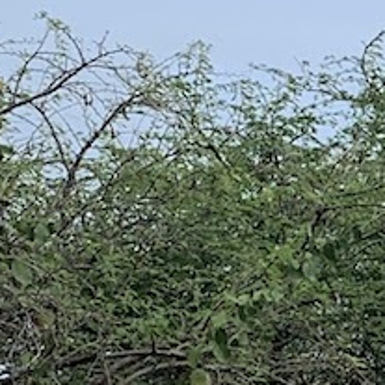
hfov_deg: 7.8
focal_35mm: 213
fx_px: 2680
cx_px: 776
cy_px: 389
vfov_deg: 8.2
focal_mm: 4.25
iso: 25
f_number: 1.8
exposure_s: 1/1689
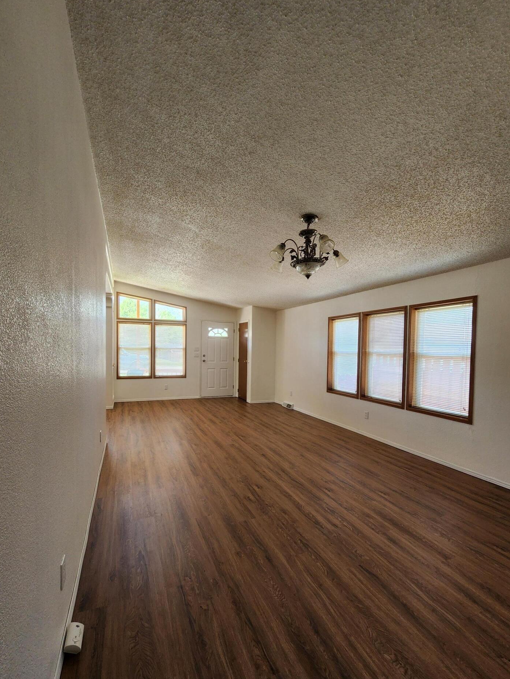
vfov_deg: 101.9
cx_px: 237
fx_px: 275
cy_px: 363
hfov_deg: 85.5
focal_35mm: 14
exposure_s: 1/60
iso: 160
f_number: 2.2
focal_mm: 2.2
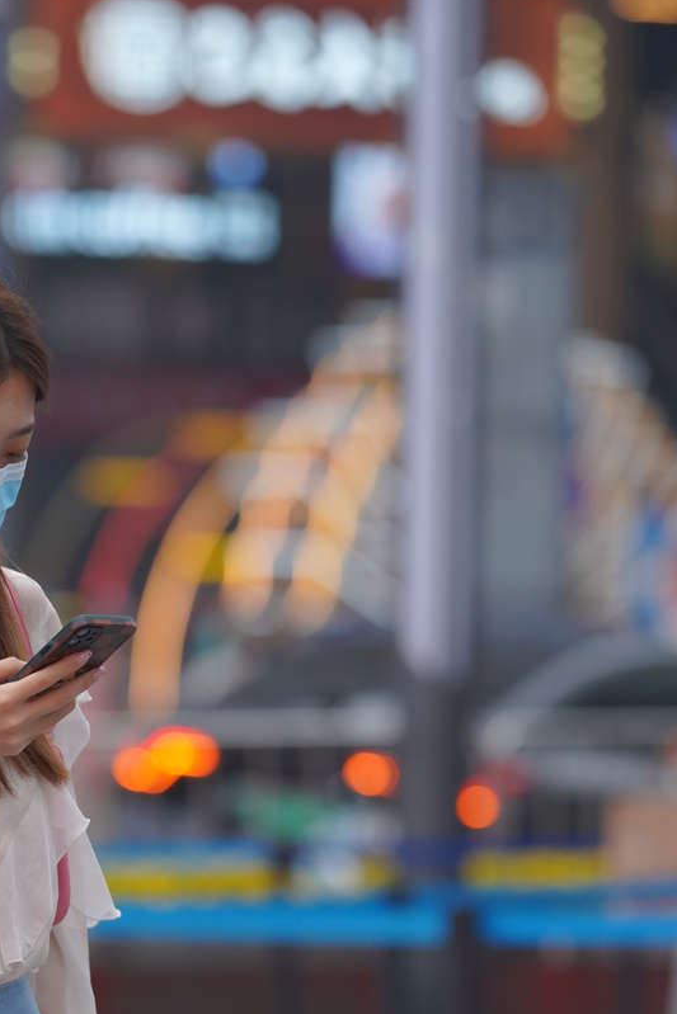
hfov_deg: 4.5
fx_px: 8571
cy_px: 1114
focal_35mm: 304
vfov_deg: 6.7
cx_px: -1
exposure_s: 1/500
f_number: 2.8
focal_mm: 135
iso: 500
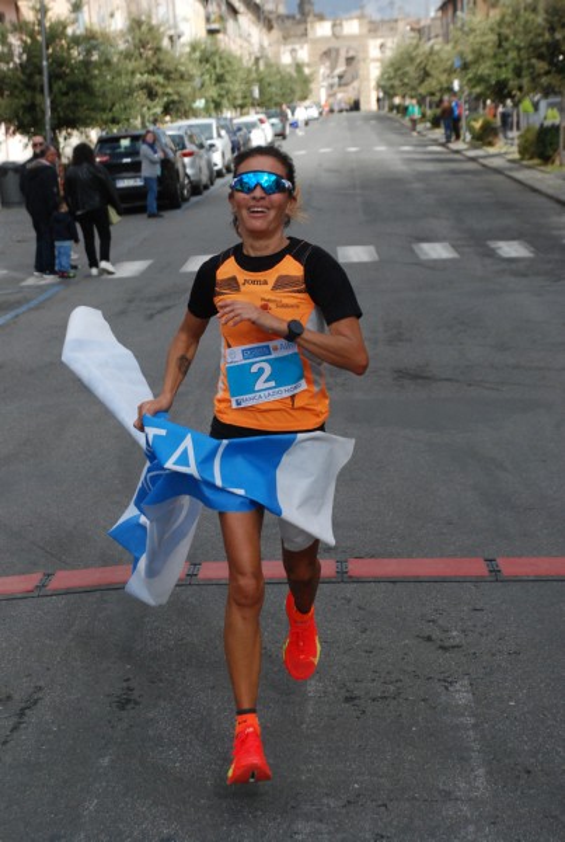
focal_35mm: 87
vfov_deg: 23.3
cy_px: 421
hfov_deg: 15.8
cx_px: 282
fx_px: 2037
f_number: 7.1
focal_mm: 58
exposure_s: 1/1600
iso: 1000
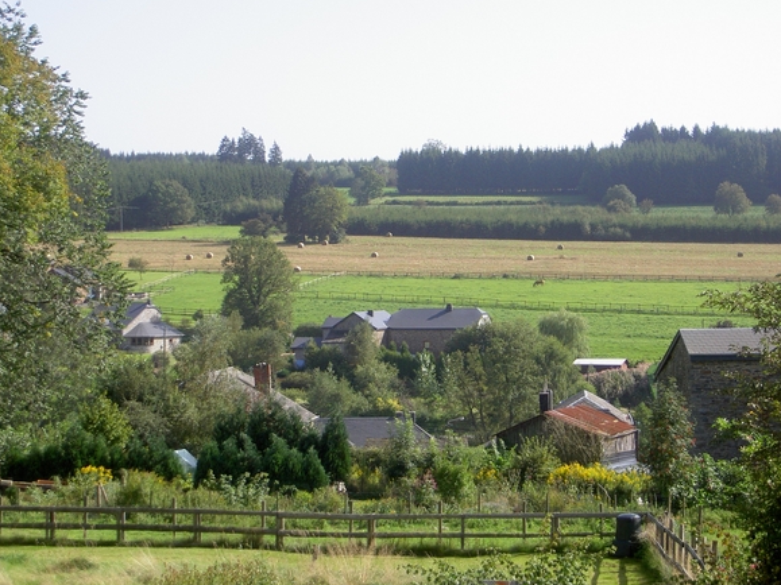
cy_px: 297
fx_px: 1962
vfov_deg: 17.0
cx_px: 383
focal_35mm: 87
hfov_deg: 22.5
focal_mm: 17.4
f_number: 4.1
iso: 100
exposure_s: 1/320
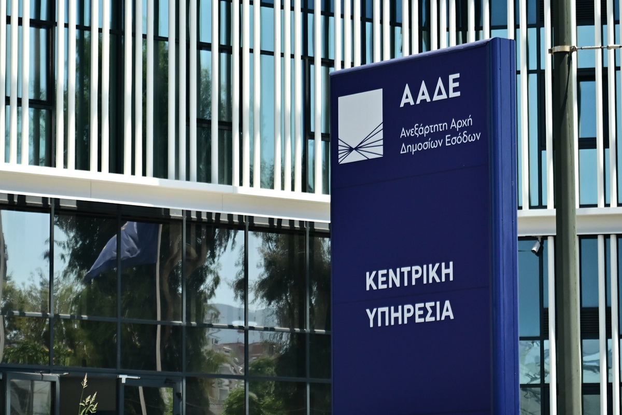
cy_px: 208
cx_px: 311
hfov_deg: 19.5
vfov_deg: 13.0
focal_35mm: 105
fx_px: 1814
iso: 250
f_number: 4
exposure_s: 1/2500
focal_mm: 70
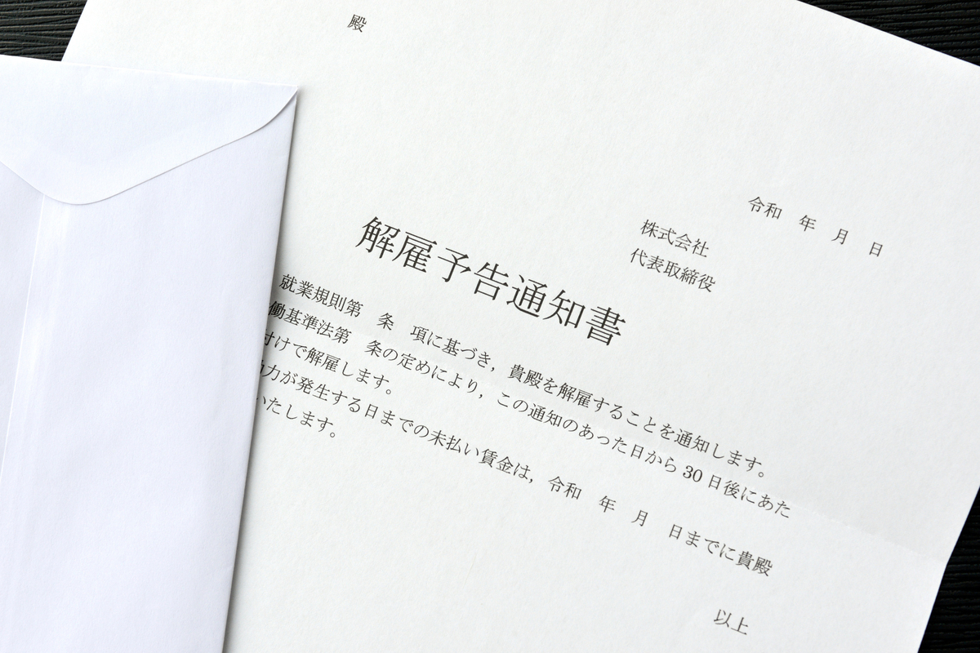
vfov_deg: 20.9
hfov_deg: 31.0
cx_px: 490
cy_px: 326
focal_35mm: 65
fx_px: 1769
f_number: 10
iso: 640
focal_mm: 65
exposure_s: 1/160
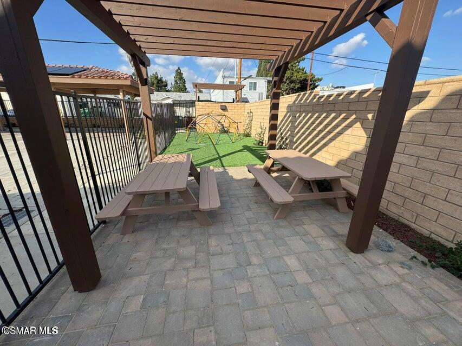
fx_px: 187
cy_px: 173
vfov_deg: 85.7
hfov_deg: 102.1
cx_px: 231
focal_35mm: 14
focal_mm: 2.22
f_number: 2.2
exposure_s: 1/1256
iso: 50
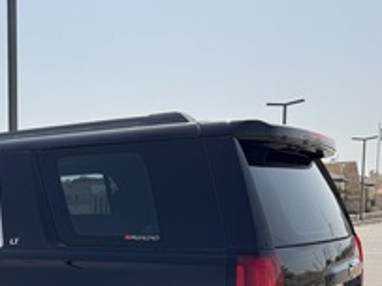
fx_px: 596
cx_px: -12
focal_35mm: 54
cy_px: 257
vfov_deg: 26.1
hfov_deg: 32.3
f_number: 1.78
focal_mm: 6.76
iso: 80
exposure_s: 1/7937
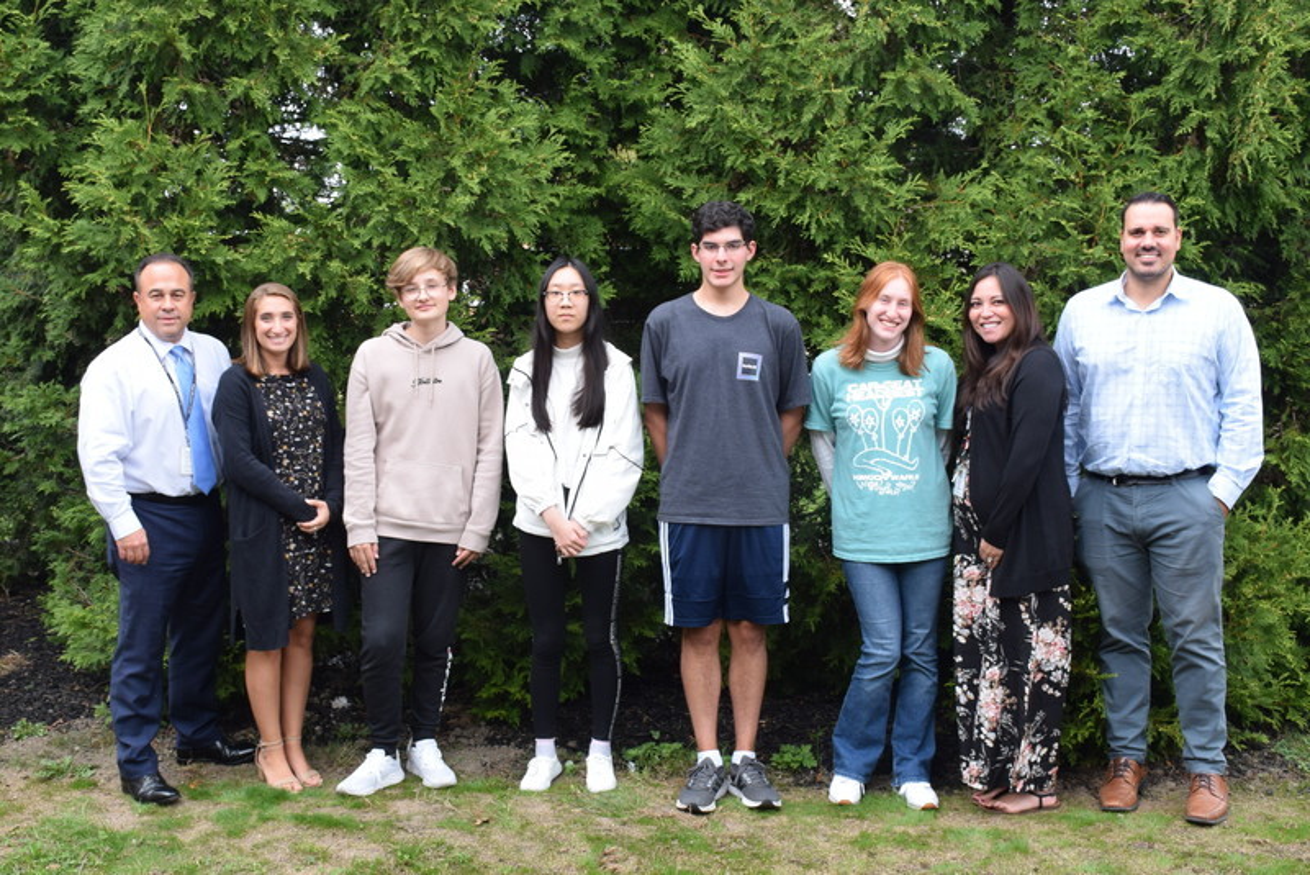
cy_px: 438
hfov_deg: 53.1
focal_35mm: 36
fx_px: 1310
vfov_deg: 36.9
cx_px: 655
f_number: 7.1
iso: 400
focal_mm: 24
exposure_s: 1/200
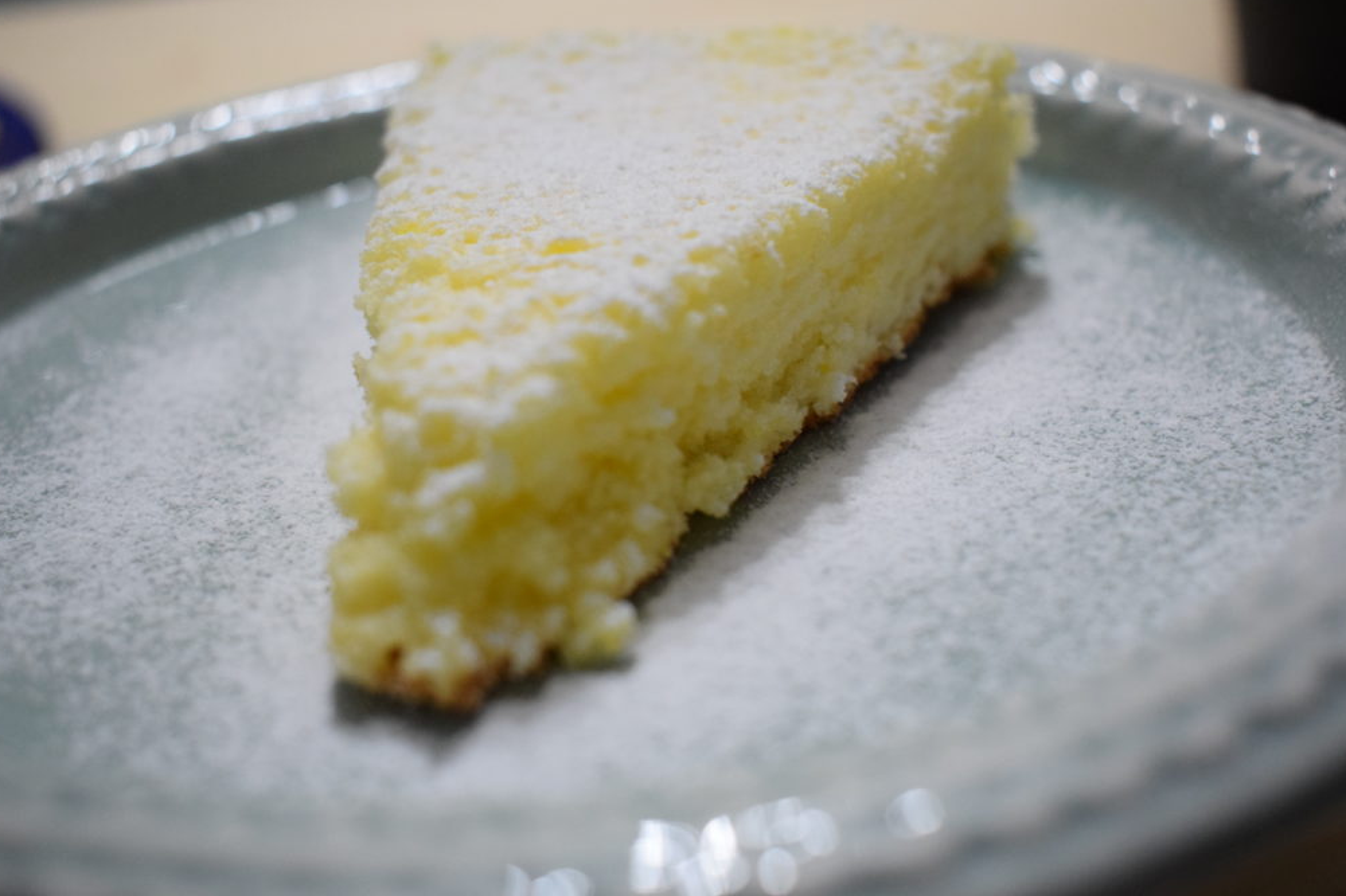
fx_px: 1664
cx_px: 671
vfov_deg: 30.2
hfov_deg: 44.0
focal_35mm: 45
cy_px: 441
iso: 2200
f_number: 4.2
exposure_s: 1/125
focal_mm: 29
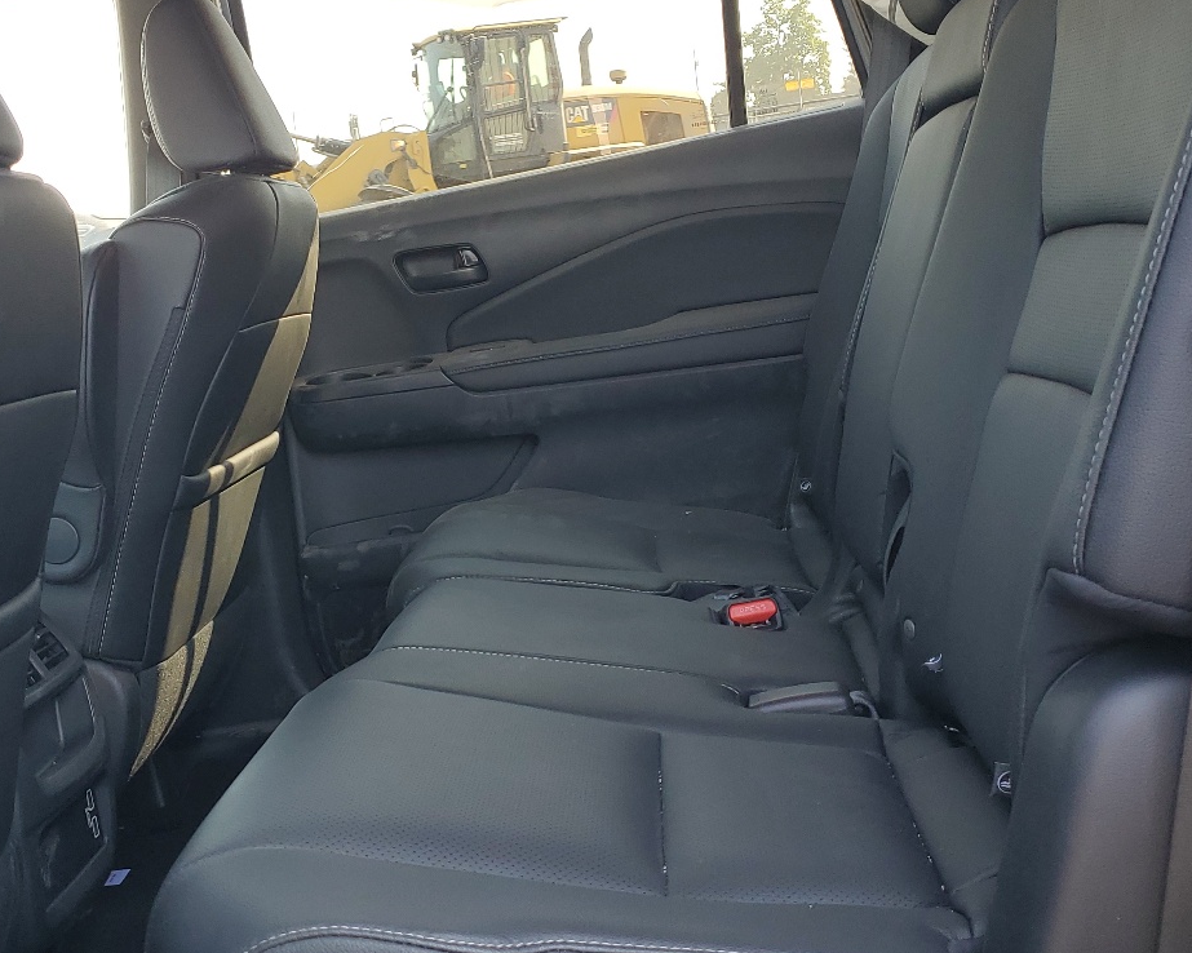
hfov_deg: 41.6
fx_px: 1552
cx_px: 430
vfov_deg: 34.1
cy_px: 435
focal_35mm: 44
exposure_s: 1/120
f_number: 1.5
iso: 53
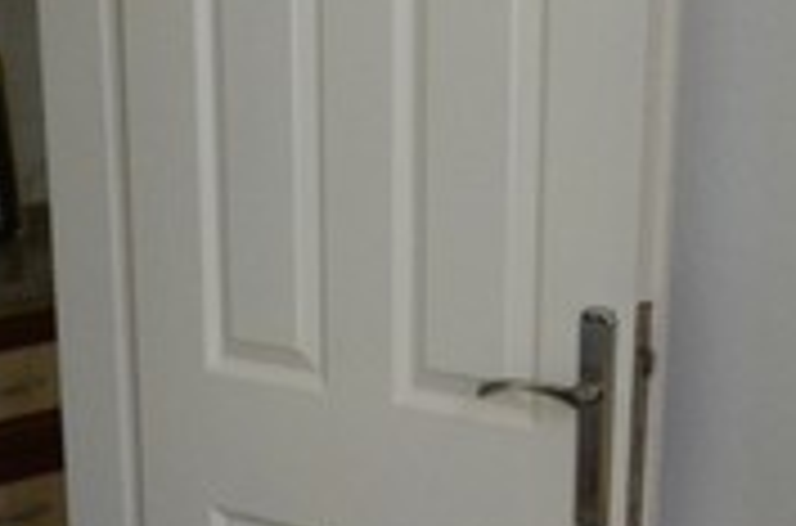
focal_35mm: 87
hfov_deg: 22.3
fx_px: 1919
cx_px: -49
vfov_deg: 14.9
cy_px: 674
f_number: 6.7
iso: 1000
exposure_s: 1/60
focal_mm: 10
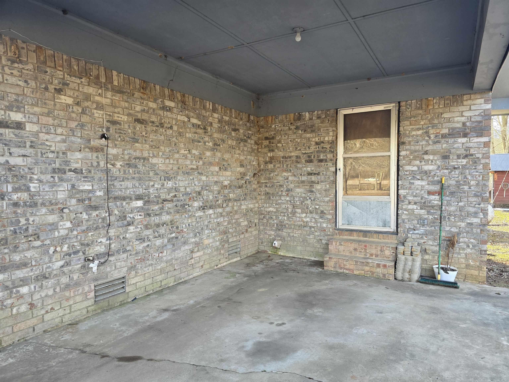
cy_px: 191
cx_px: 254
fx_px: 338
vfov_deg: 58.9
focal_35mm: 23
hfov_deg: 73.9
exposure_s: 1/180
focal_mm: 6.3
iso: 100
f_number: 1.7
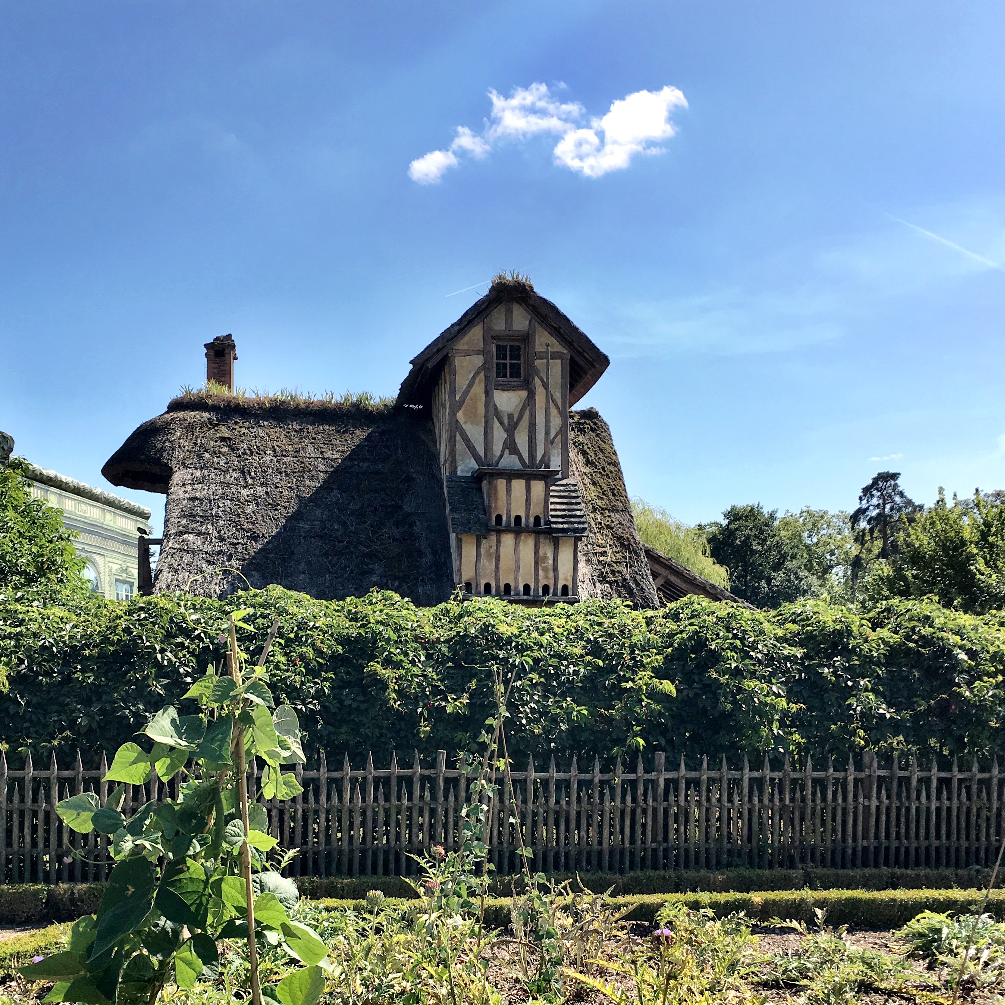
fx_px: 1281
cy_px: 699
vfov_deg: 42.1
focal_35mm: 39
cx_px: 461
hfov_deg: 42.8
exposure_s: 1/1603
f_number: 2.2
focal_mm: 4.15
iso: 25
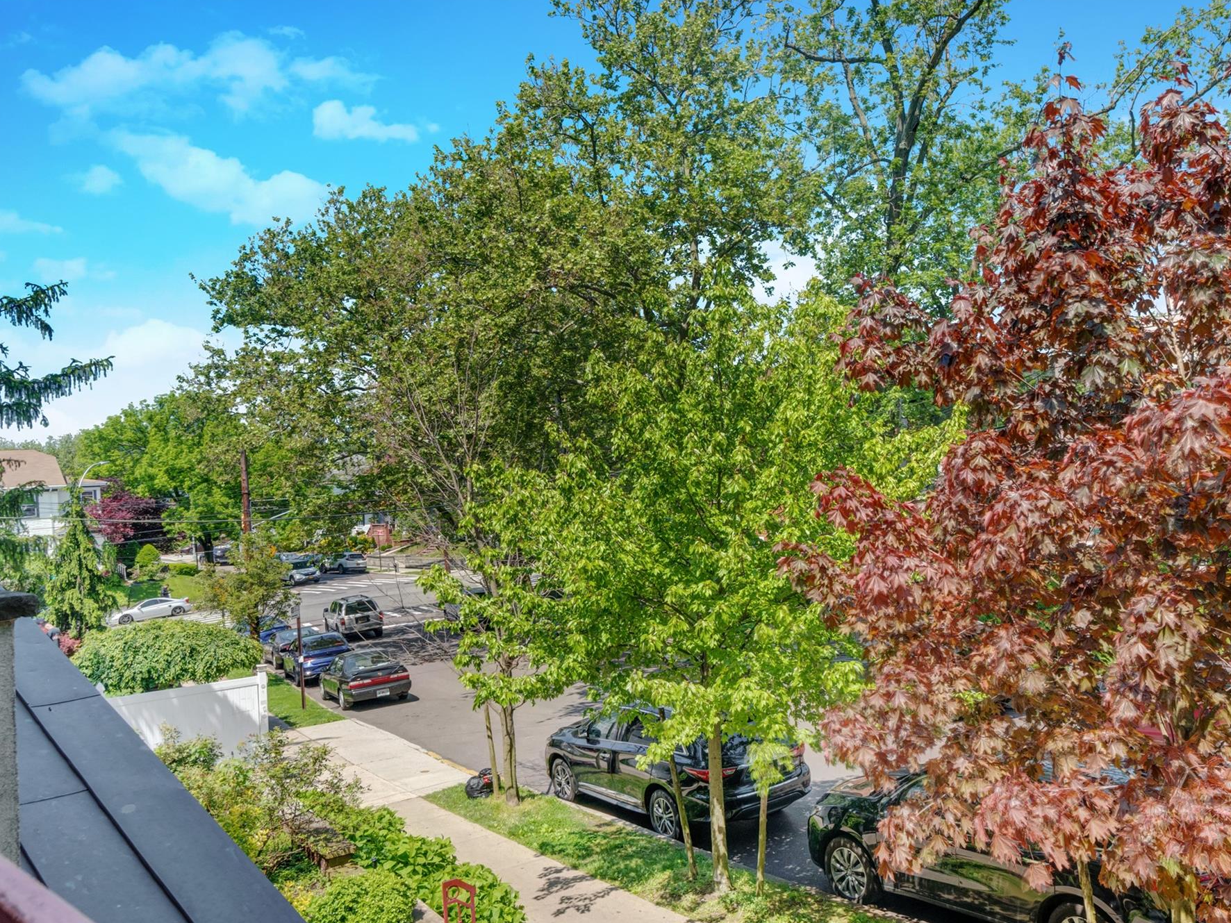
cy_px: 464
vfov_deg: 46.8
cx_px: 700
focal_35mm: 30
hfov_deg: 59.7
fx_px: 1067
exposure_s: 1/800
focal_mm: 18
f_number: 9
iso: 800
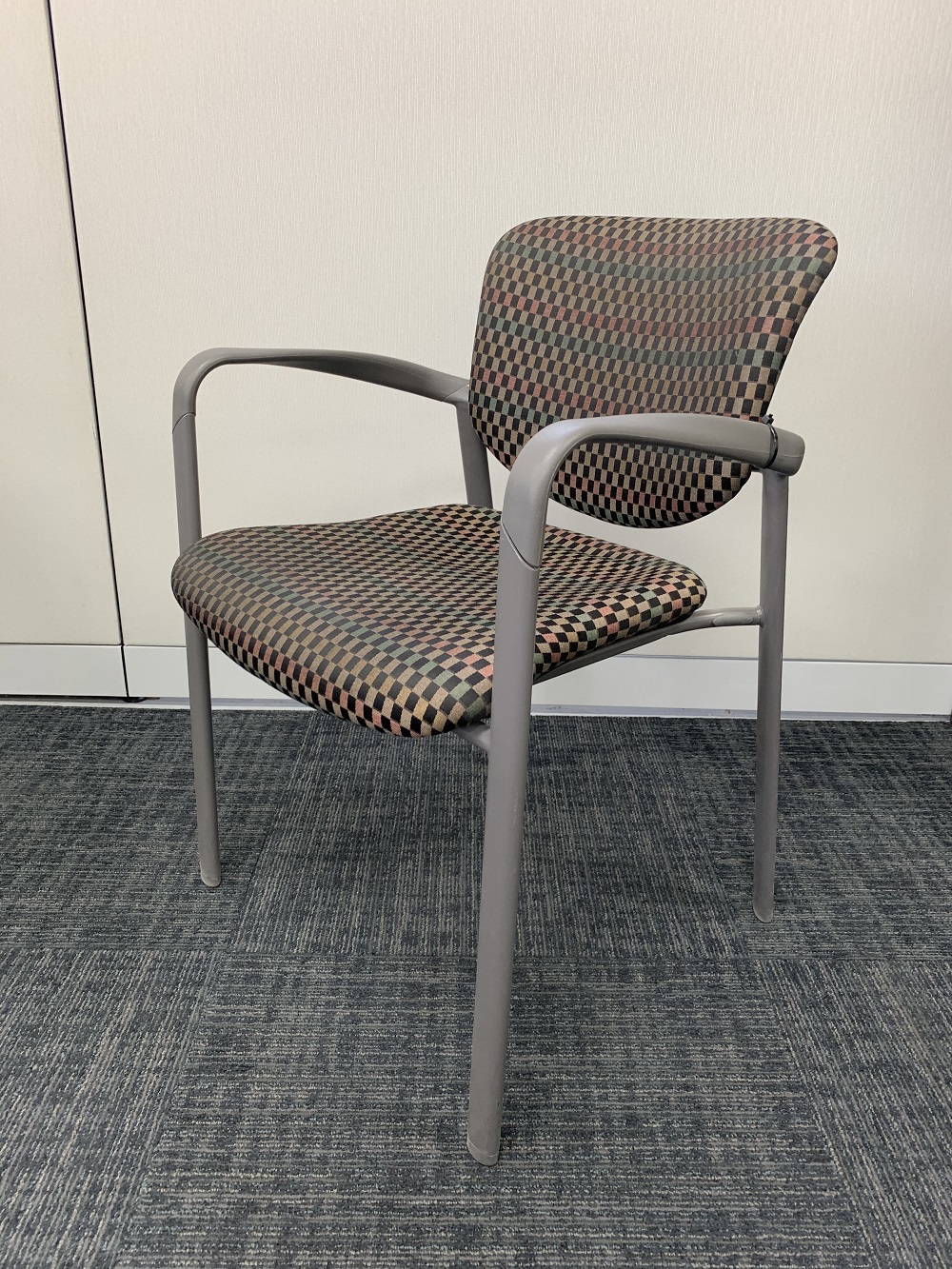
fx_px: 953
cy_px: 634
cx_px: 476
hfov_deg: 53.1
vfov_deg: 67.3
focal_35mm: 26
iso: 80
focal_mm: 4.25
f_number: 1.8
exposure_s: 1/44
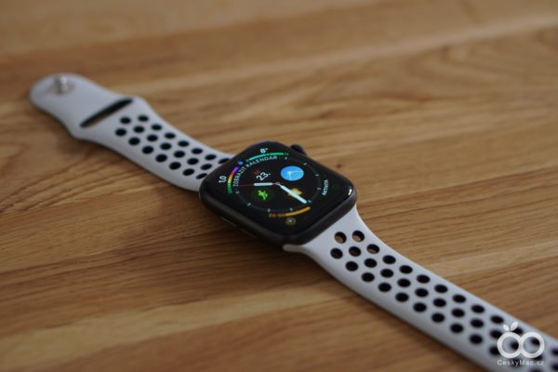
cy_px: 186
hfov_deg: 27.0
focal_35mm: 75
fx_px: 1162
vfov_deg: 18.2
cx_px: 279
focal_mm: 50
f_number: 2.5
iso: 200
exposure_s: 1/10
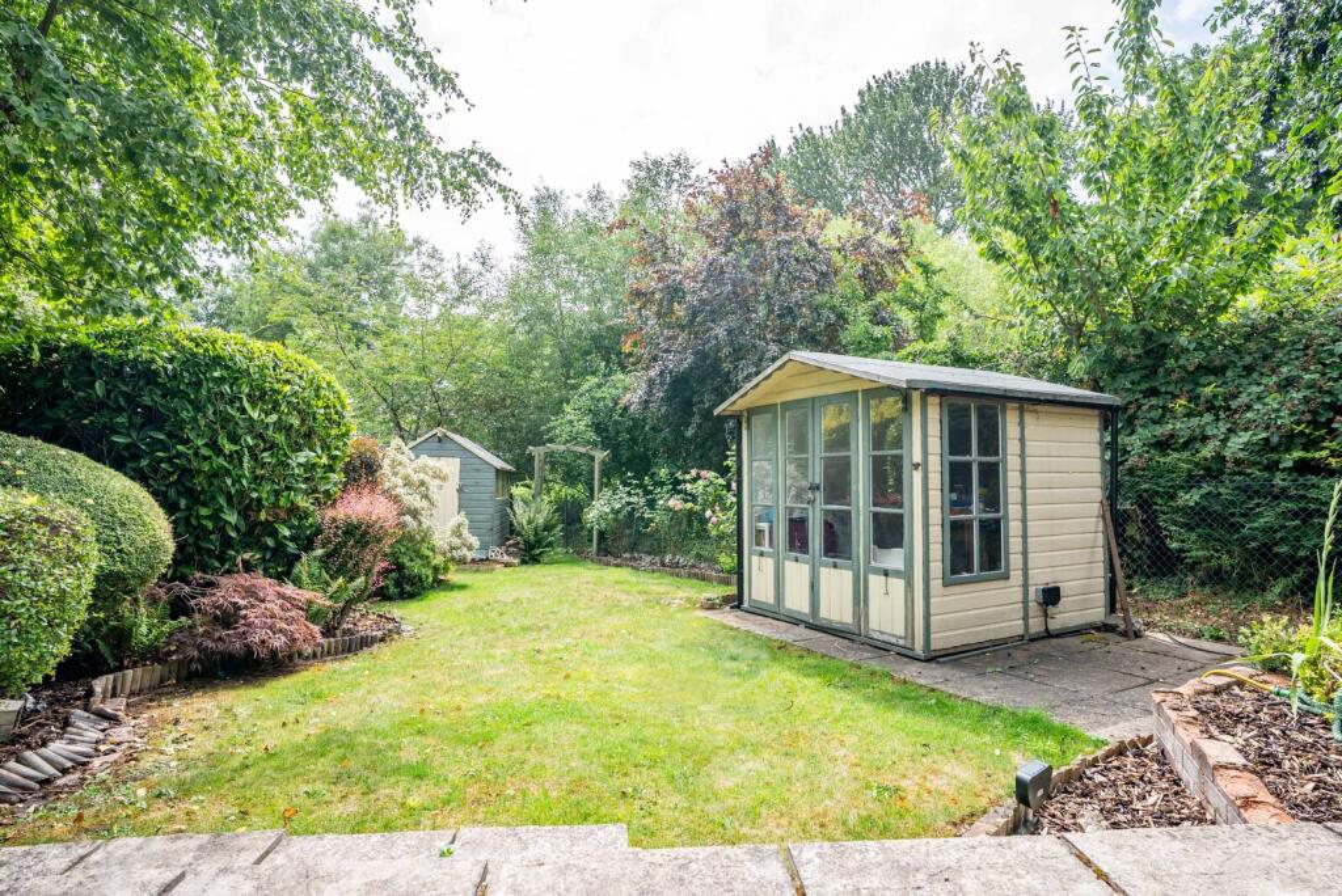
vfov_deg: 67.5
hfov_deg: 90.0
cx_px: 671
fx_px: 671
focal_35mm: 18
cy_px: 448
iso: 80
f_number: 7.1
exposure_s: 1/100
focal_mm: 18
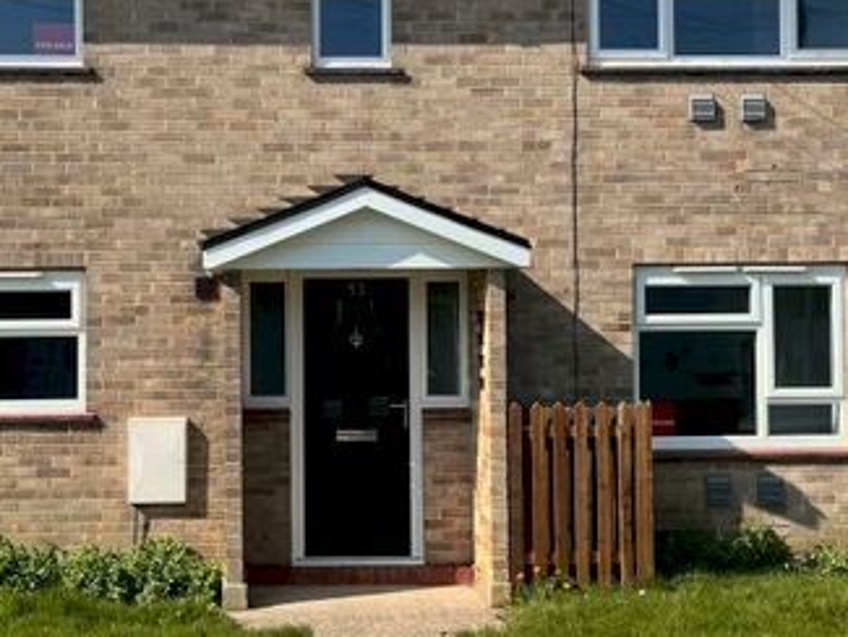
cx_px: 284
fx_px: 1372
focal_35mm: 56
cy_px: 286
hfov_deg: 34.0
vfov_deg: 26.1
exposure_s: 1/2825
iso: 50
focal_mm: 5.1
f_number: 1.6
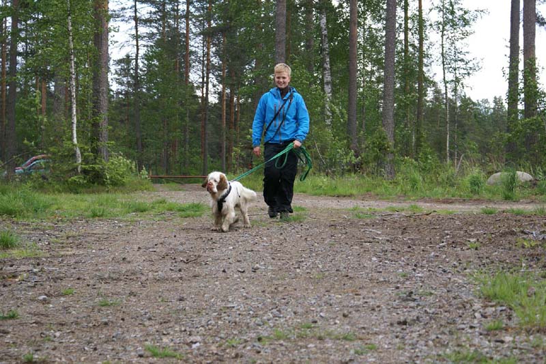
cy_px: 182
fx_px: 1592
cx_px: 273
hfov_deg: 19.5
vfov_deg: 13.0
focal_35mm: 105
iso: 200
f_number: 5.6
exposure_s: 1/125
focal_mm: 70
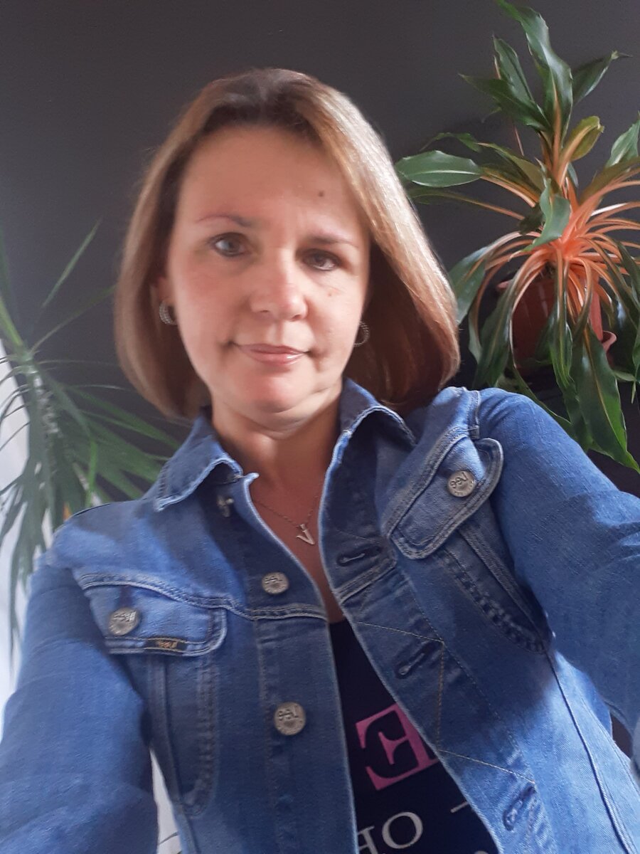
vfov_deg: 58.4
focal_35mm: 31
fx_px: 764
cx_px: 320
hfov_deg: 45.4
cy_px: 427
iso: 200
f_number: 2
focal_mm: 2.61
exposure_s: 1/50
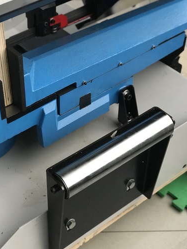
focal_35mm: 69
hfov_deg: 21.3
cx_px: 79
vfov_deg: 28.1
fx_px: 497
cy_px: 110
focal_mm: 6.6
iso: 160
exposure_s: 1/50
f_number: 2.8
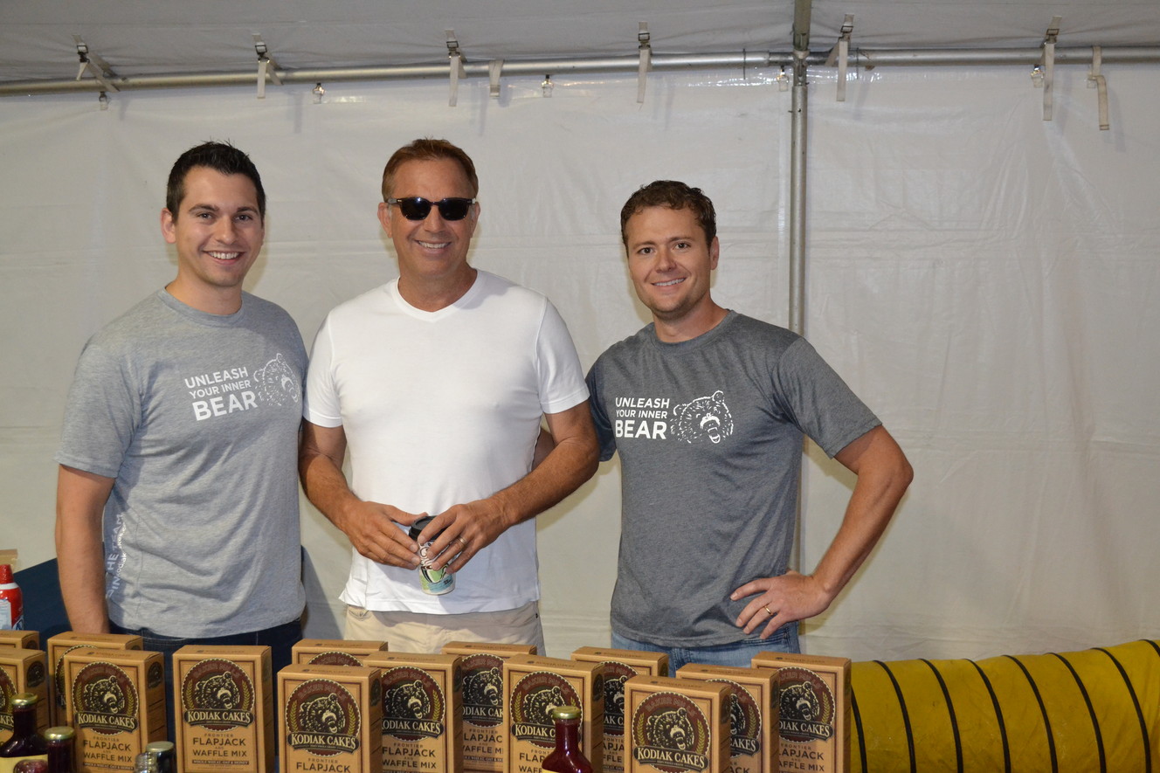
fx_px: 1353
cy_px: 386
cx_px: 580
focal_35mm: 42
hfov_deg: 46.4
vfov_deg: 31.9
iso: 2000
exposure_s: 1/60
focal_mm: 28
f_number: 4.5
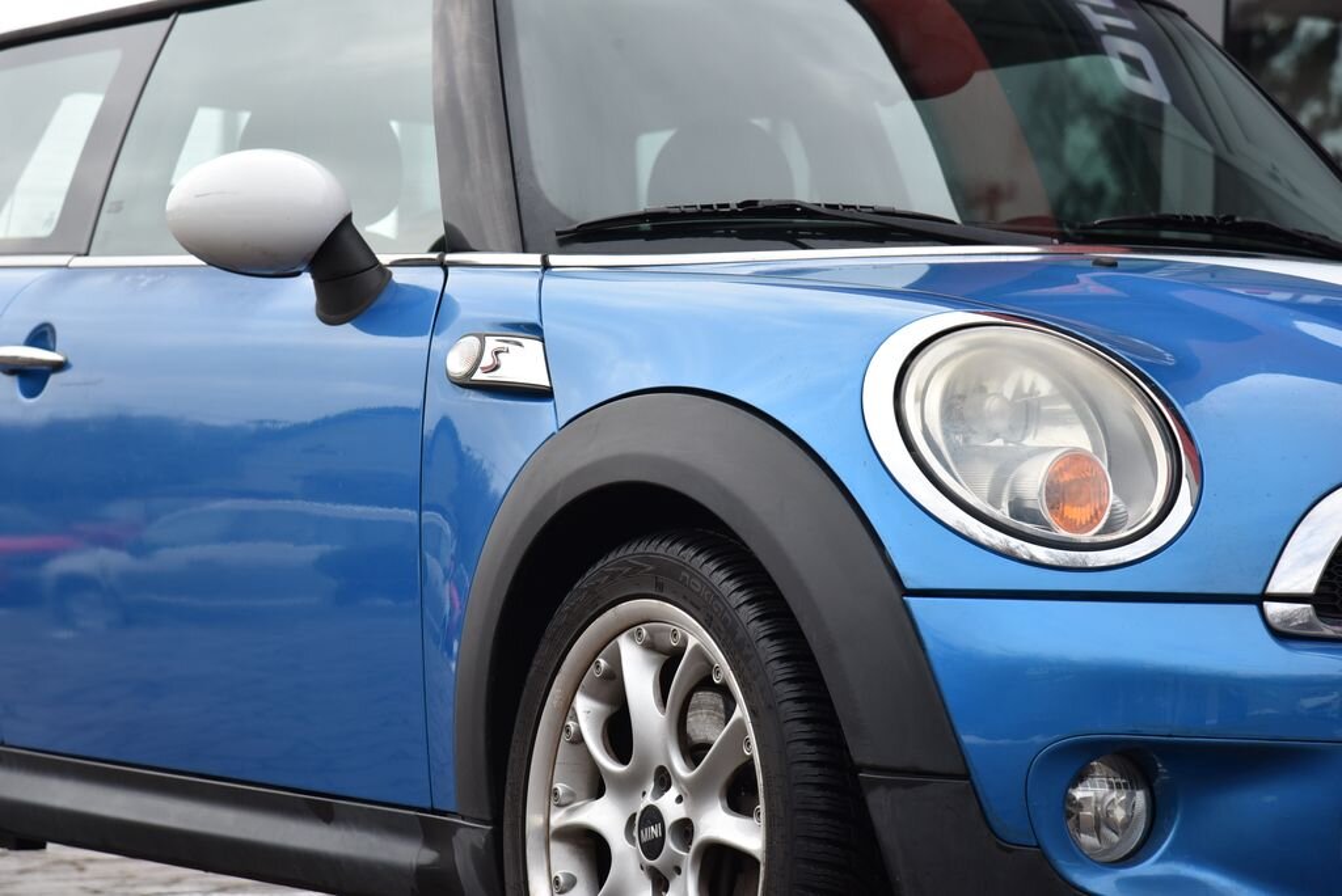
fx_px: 4476
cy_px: 448
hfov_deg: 17.1
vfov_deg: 11.4
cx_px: 671
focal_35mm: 120
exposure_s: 1/250
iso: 500
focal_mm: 120
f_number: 8
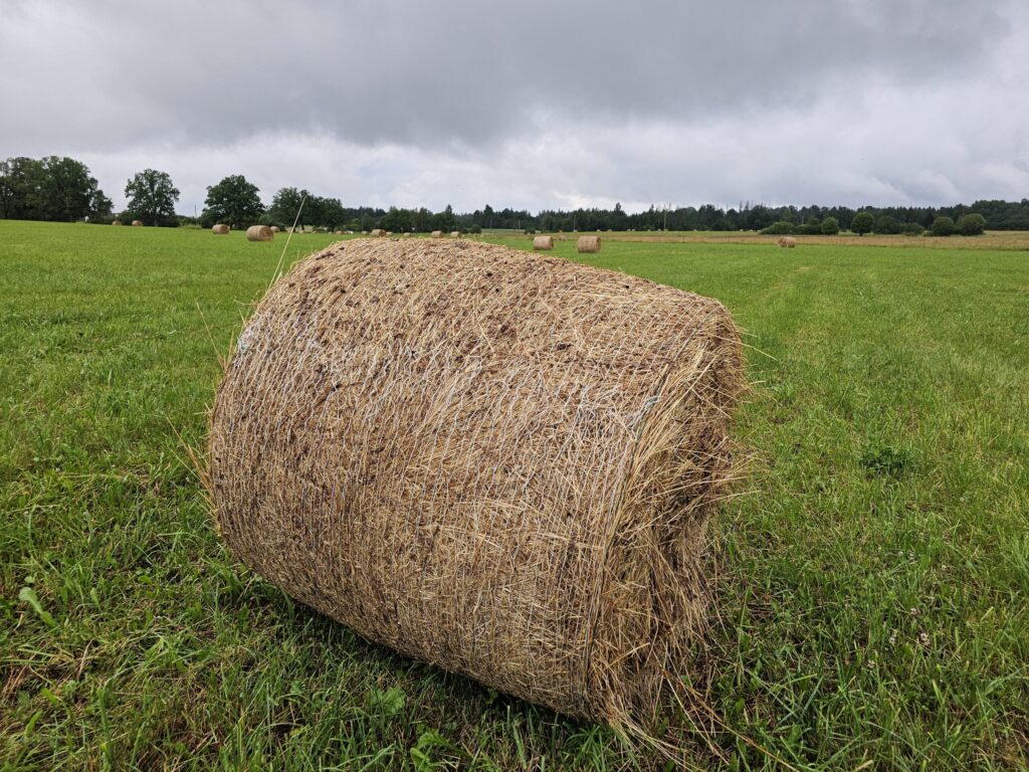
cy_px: 386
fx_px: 684
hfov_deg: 73.9
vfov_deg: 58.9
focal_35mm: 23
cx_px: 514
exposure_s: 1/180
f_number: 1.7
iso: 40
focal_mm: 6.3
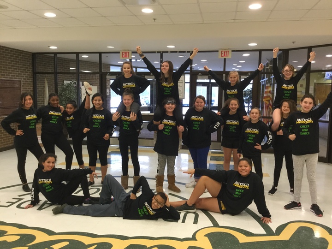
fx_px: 297
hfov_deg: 58.4
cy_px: 124
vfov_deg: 45.4
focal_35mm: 31
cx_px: 166
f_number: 2.4
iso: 125
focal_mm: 3.3
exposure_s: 1/33
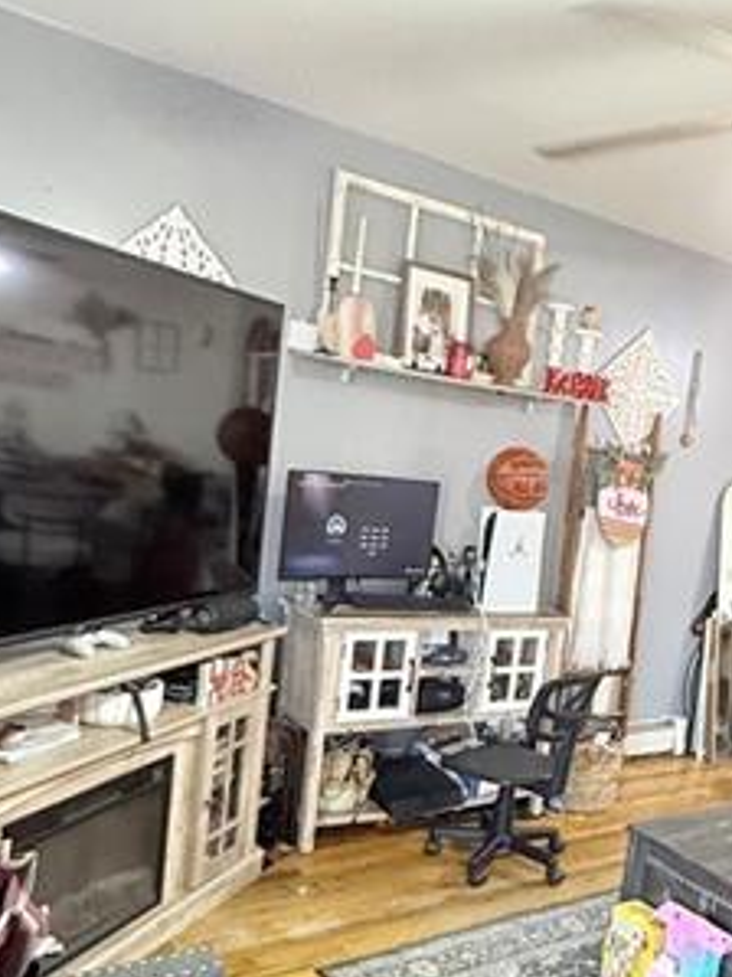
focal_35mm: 36
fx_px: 1016
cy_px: 618
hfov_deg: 38.0
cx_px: 601
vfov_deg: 50.8
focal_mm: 2.22
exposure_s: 1/60
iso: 800
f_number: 2.2
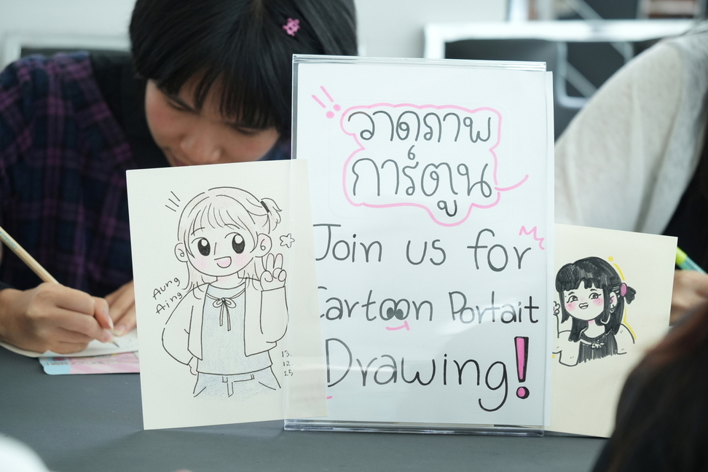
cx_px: 354
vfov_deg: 10.2
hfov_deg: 15.2
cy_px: 236
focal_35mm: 135
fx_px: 2655
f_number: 5.6
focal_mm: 135
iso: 1250
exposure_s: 1/200
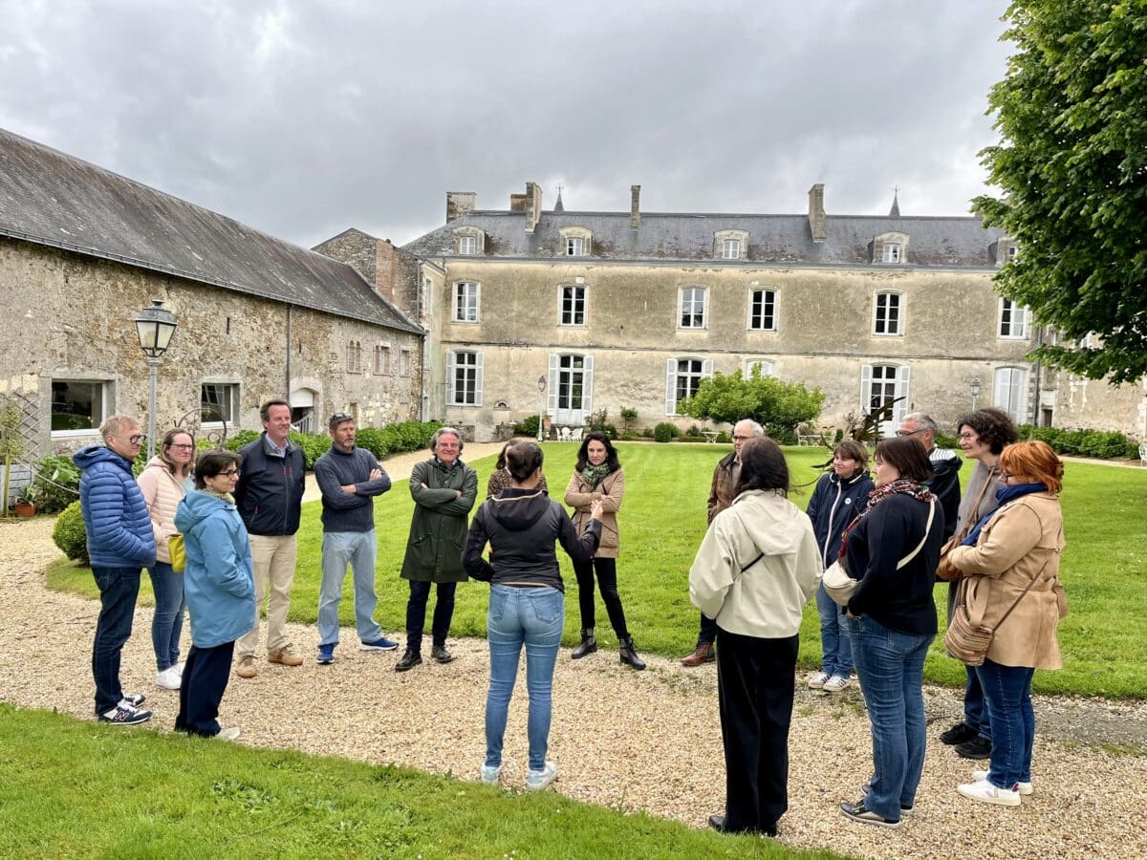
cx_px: 574
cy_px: 430
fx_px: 862
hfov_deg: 67.3
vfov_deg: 53.1
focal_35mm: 26
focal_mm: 5.1
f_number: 1.6
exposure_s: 1/642
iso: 50
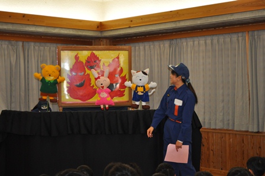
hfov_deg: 30.5
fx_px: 485
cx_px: 132
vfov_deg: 20.6
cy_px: 88
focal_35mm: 66
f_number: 5.3
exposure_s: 1/60
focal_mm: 44
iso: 800
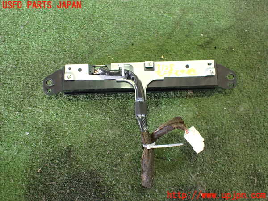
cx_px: 134
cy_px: 100
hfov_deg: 60.0
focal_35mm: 30
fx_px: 232
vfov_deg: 46.8
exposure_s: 1/50
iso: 800
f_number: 2.3
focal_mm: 5.4
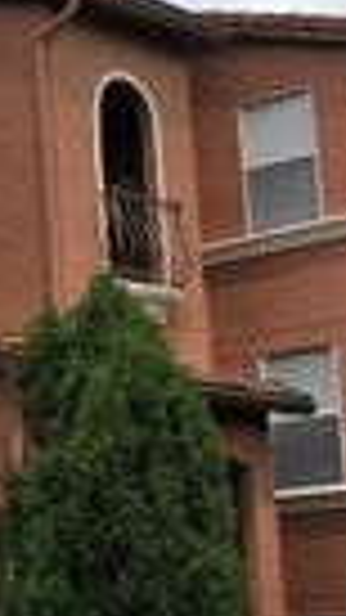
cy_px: 308
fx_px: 1877
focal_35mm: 115
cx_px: -256
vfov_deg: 18.6
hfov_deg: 10.0
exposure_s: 1/1570
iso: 25
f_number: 2.2
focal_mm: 4.15
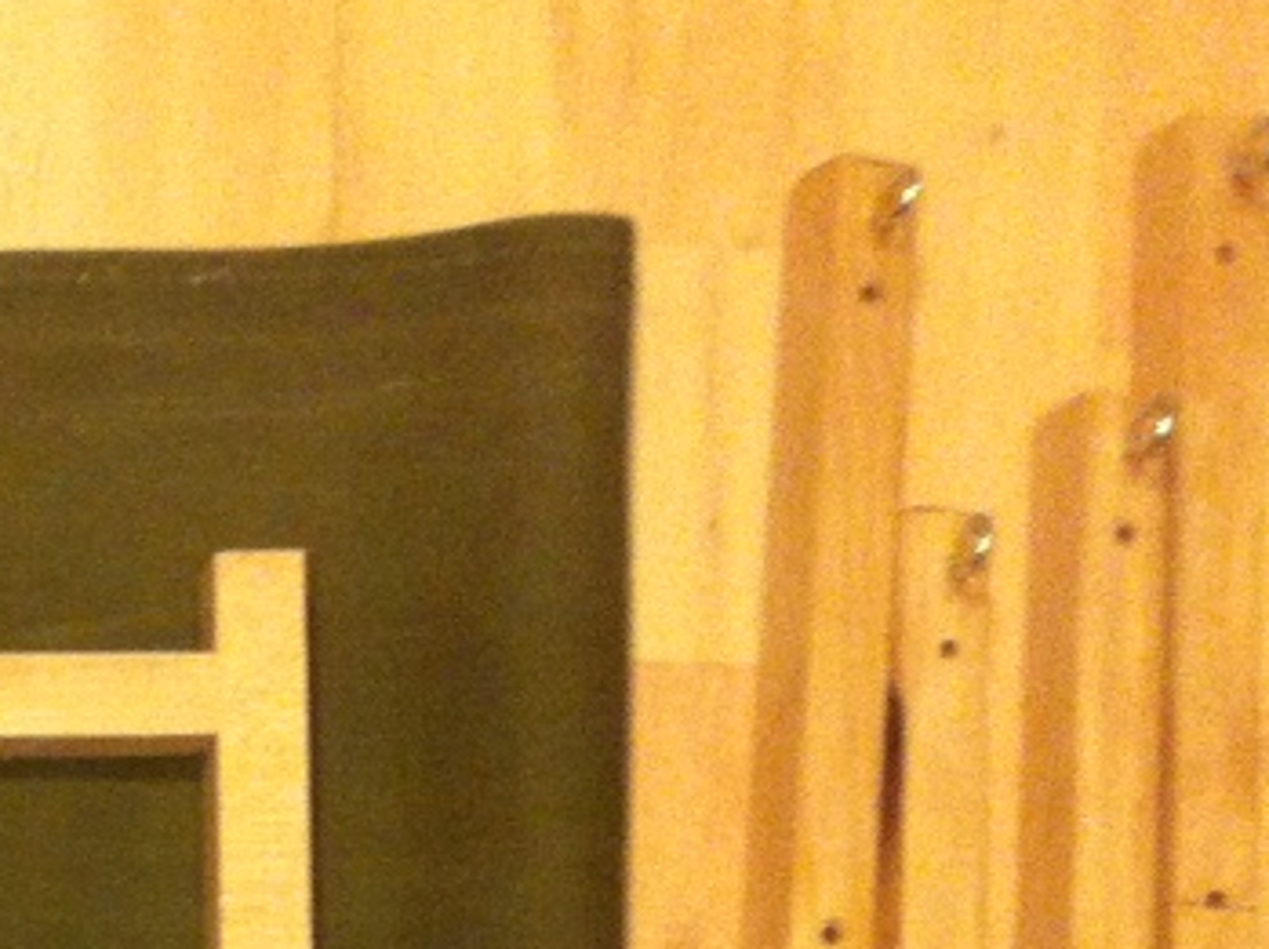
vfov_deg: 11.0
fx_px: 4761
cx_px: -1065
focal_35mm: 130
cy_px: 1334
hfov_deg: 13.5
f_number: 2.8
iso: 250
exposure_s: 1/15
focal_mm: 3.85
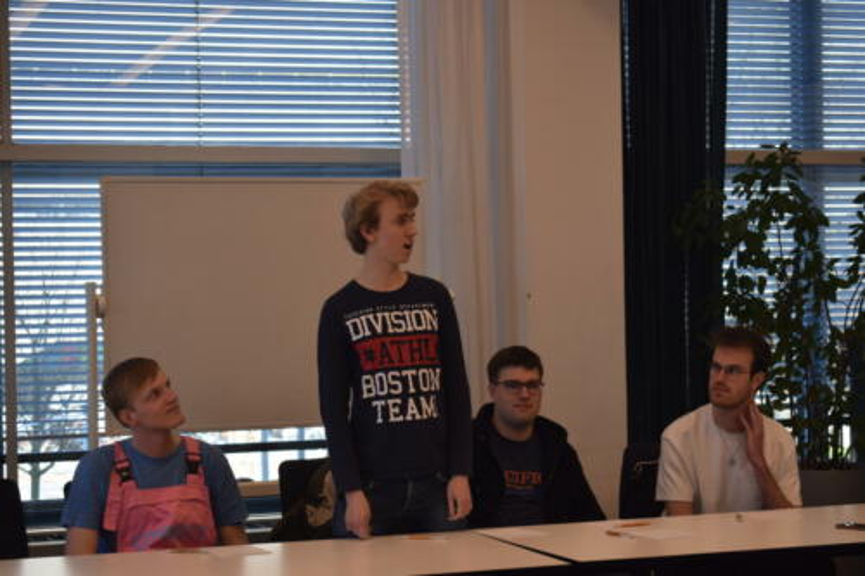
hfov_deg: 24.6
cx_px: 432
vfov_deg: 16.5
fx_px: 1982
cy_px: 288
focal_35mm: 82
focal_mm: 55
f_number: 5.6
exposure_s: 1/125
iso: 400
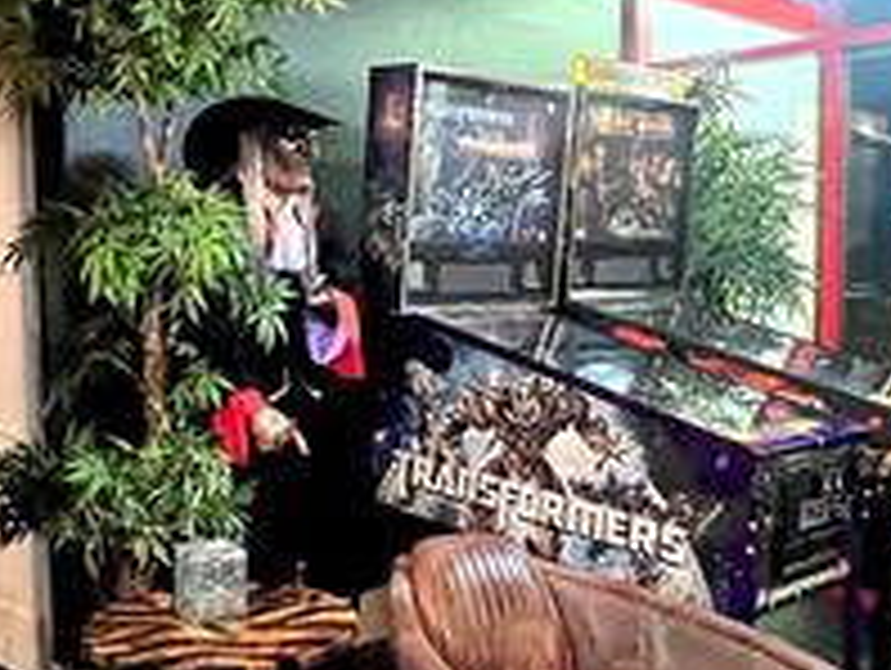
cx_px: 382
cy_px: 373
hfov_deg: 44.6
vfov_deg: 34.4
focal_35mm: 42
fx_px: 1082
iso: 1000
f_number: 1.8
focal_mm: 1.57
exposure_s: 1/30
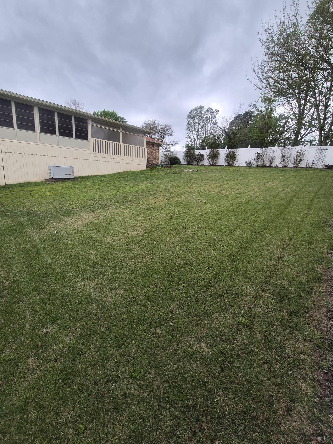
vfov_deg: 102.0
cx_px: 154
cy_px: 214
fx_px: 180
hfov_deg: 85.5
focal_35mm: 14
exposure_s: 1/340
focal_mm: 1.74
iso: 50
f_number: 2.2
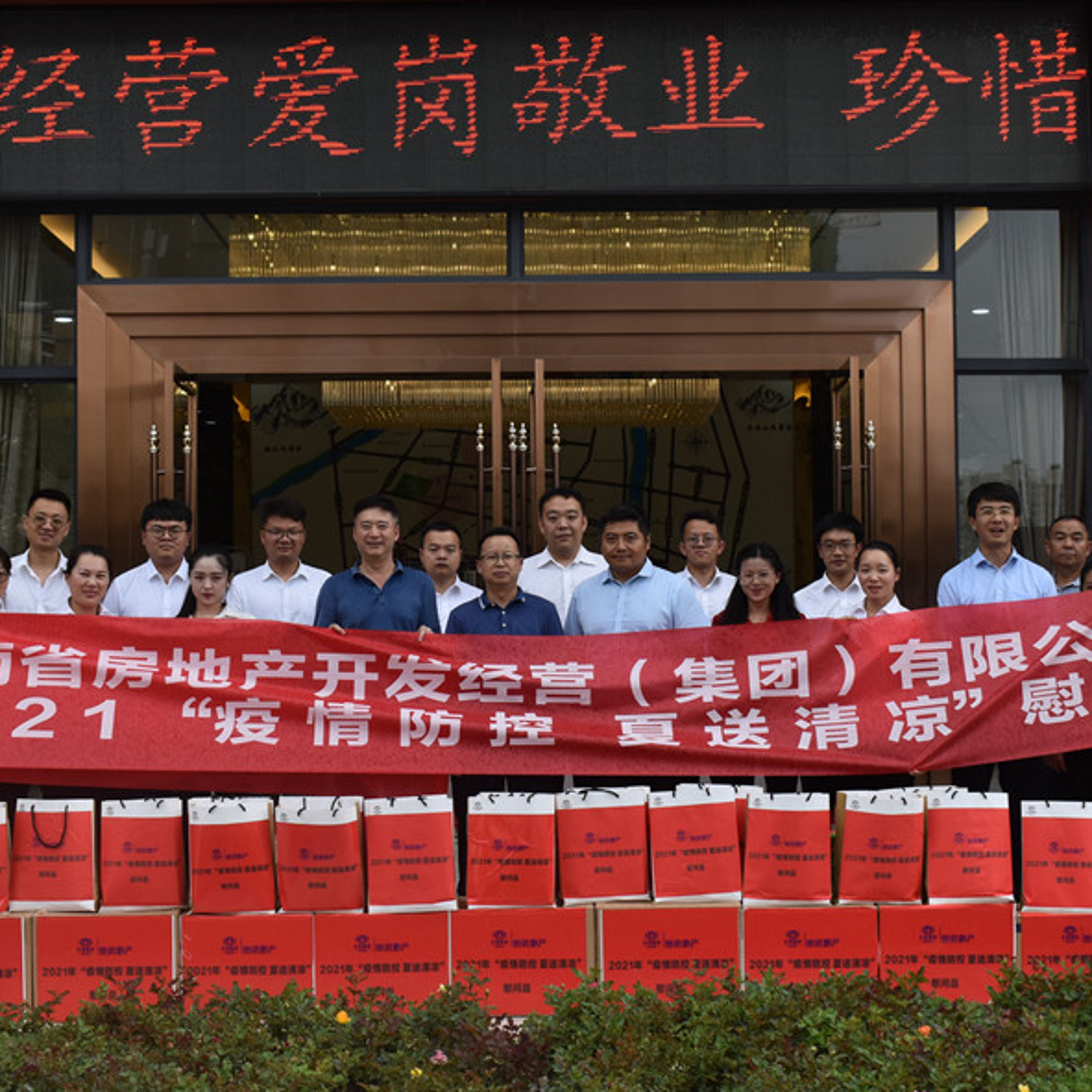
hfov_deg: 26.1
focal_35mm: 66
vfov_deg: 26.1
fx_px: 2356
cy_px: 542
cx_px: 541
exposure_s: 1/250
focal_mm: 34
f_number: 8
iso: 400
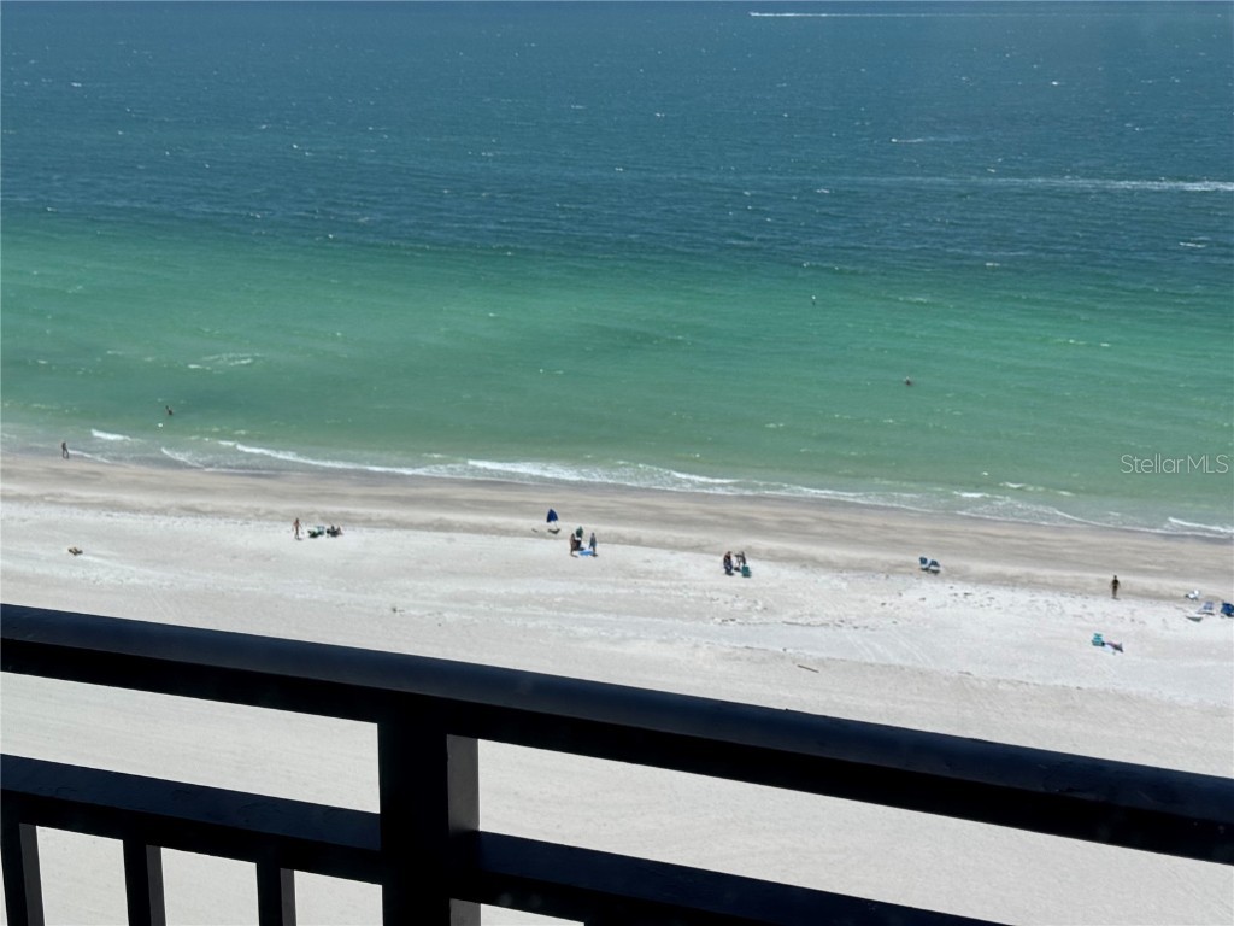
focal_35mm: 48
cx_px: 617
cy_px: 463
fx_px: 1711
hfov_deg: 39.7
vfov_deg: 30.3
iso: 64
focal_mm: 6.76
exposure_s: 1/4310
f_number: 1.78
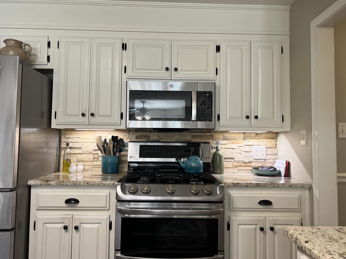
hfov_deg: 63.4
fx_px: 280
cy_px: 124
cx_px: 171
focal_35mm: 28
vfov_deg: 49.7
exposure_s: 1/120
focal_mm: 5.7
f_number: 1.5
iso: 100
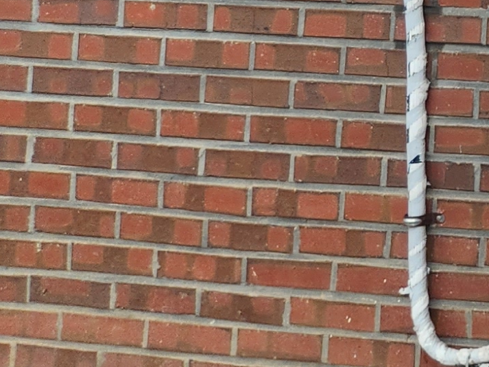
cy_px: -419
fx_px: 1823
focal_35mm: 129
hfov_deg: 11.5
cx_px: 1310
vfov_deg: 10.4
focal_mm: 5.4
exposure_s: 1/180
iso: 50
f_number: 1.8
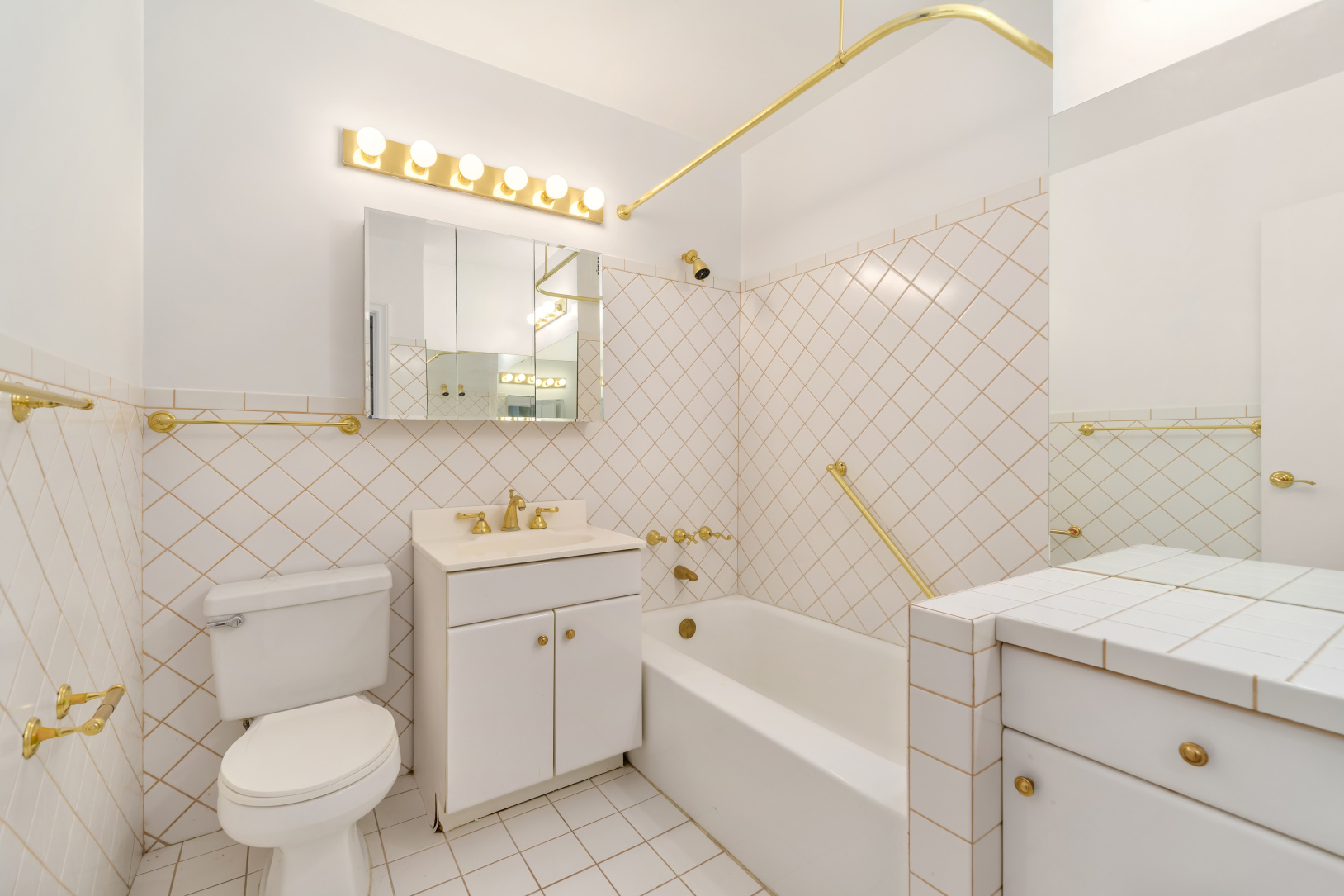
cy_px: 448
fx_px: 560
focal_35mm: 15
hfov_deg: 100.4
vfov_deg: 77.3
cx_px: 672
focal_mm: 15
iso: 500
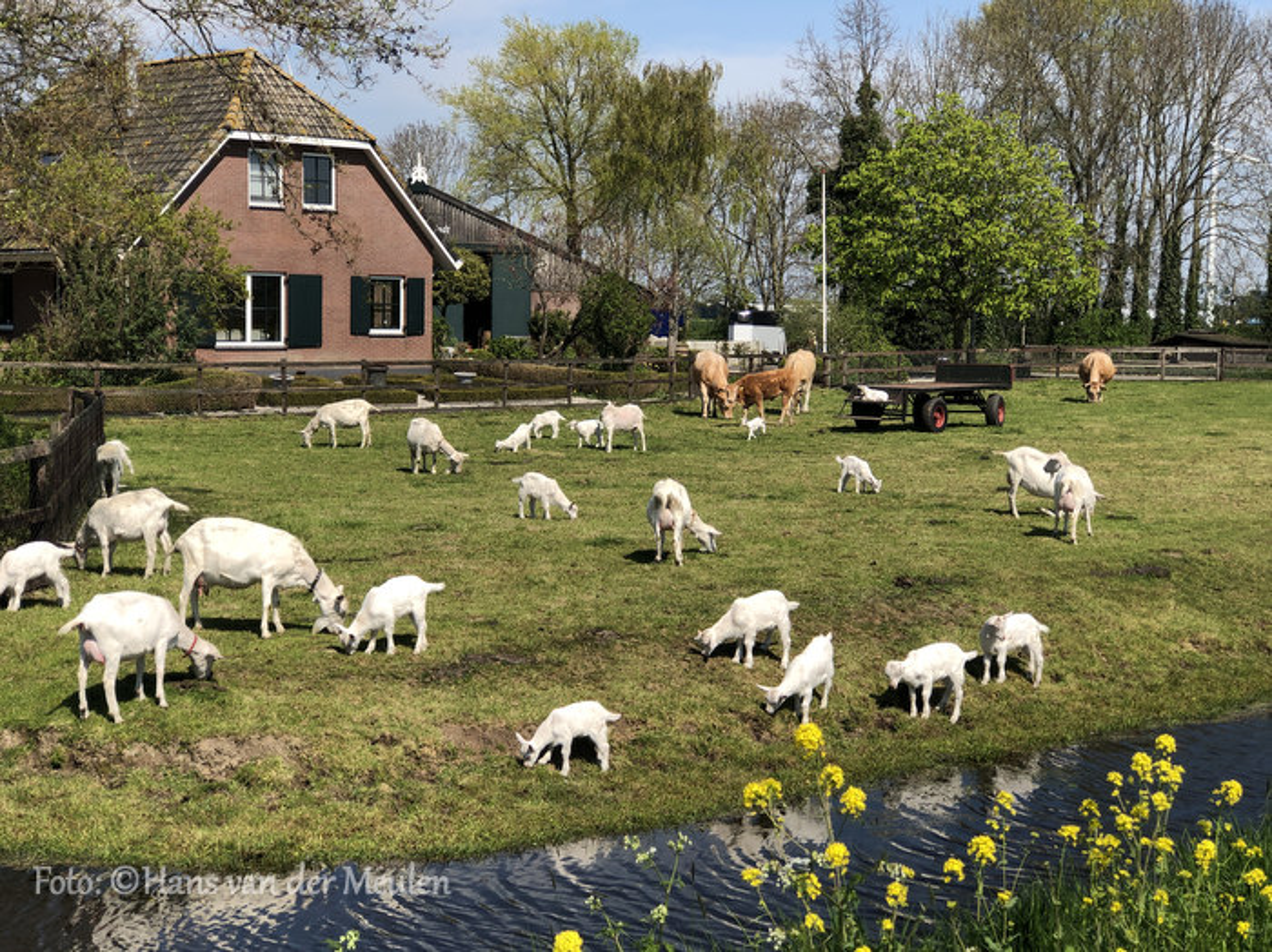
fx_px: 2093
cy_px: 476
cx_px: 636
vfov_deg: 25.6
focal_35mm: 57
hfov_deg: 33.8
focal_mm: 6.6
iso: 20
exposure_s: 1/736
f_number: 2.8
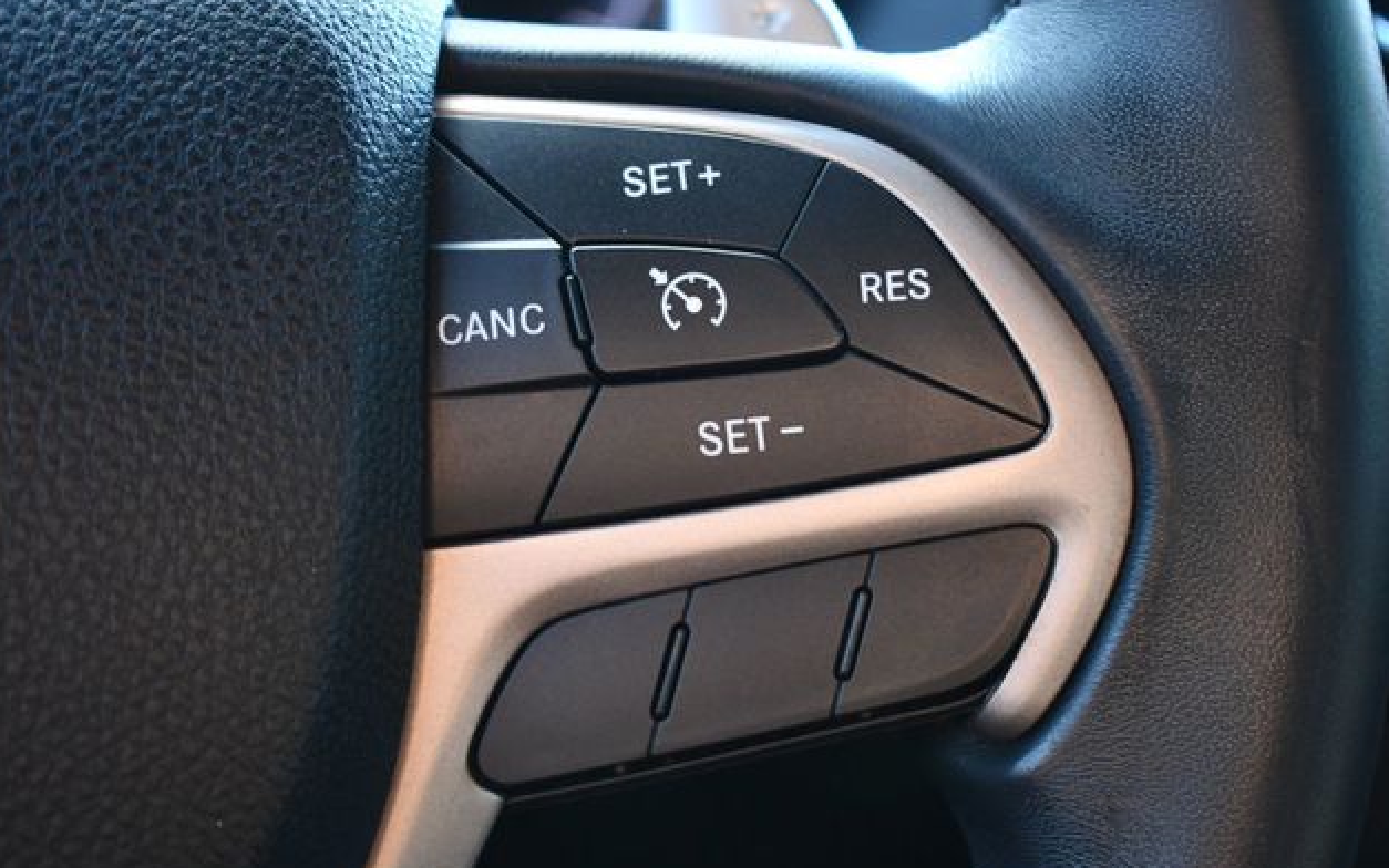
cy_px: 450
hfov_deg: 38.2
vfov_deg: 24.4
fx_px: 2006
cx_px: 685
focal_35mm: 53
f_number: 4.5
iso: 2000
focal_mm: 34
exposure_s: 1/125
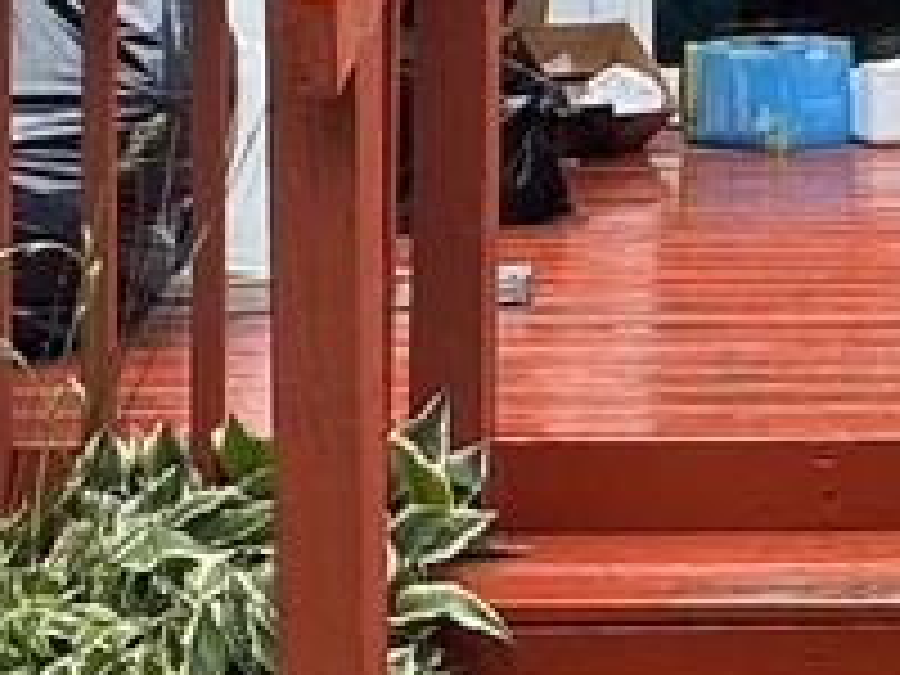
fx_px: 2626
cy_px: -32
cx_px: 1130
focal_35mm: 101
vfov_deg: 14.4
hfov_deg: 18.3
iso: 40
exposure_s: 1/132
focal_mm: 2.22
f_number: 2.2
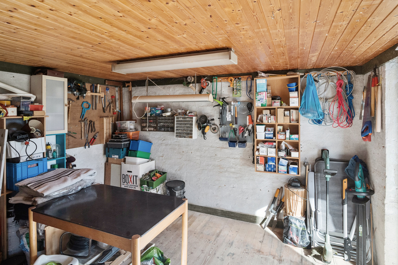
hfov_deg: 85.3
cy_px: 130
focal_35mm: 20
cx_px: 196
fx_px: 216
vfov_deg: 63.1
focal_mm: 18.5
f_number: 6.3
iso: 1800
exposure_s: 1/400
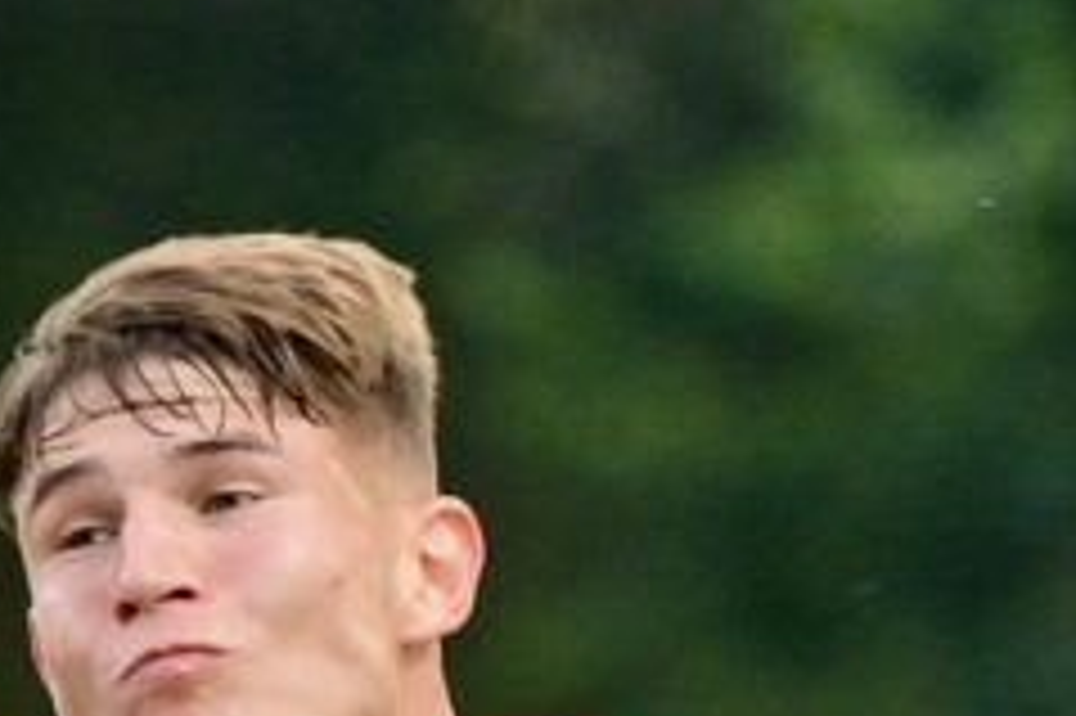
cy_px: 2056
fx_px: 56897
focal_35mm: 1905
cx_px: 144
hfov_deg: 1.1
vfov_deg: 0.7
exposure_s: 1/640
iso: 800
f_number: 6
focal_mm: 290
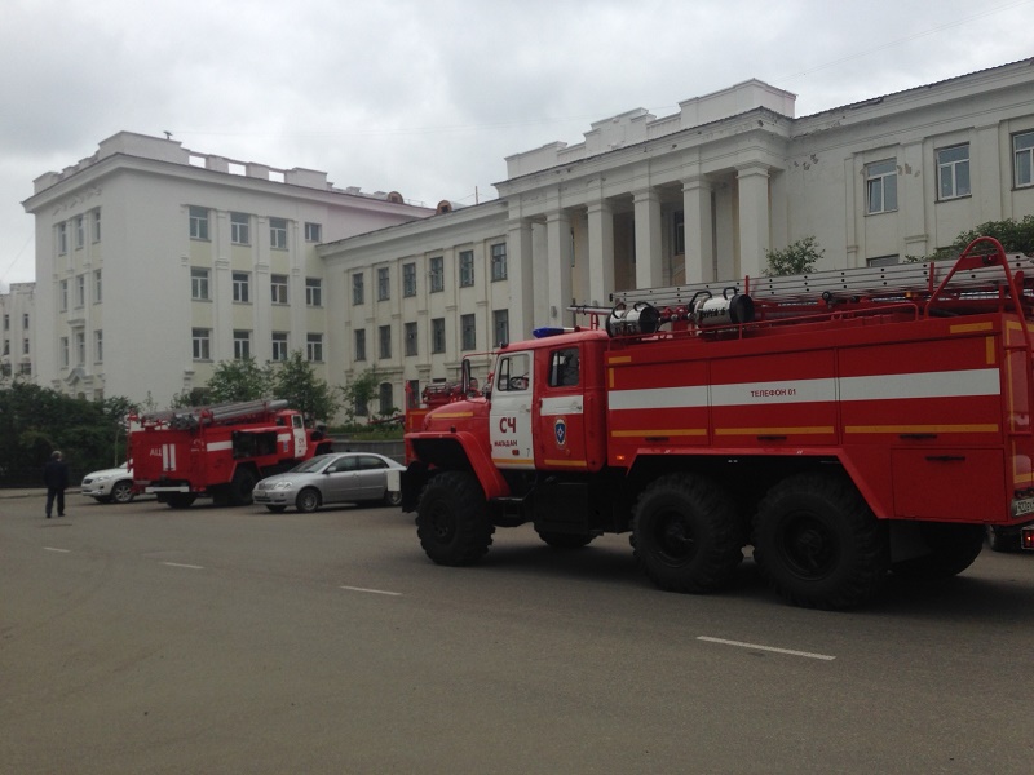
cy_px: 388
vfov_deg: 42.9
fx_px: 986
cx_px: 517
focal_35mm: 33
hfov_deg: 55.4
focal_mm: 4.12
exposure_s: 1/1695
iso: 50
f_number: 2.4
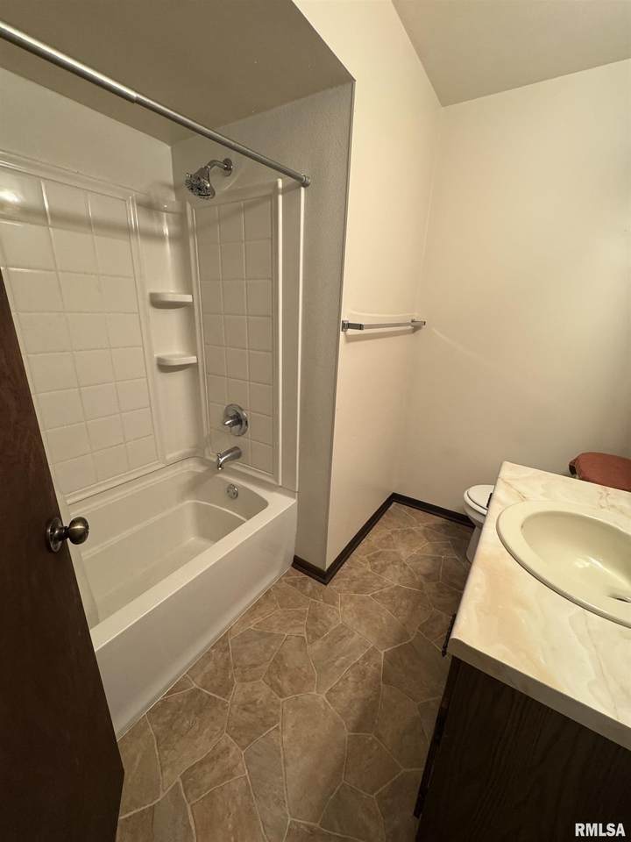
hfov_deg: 85.7
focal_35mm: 14
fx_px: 340
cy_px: 421
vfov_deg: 102.1
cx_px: 316
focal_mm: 2.22
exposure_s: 1/60
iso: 250
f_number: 2.2
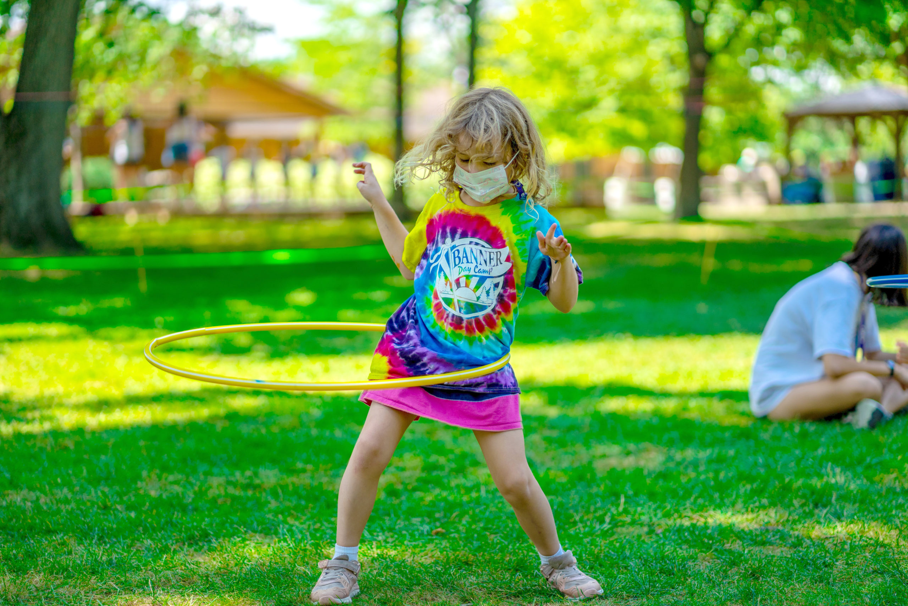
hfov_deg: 23.9
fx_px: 2144
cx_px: 454
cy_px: 303
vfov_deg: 16.1
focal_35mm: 85
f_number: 1.8
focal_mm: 85
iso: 100
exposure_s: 1/1000
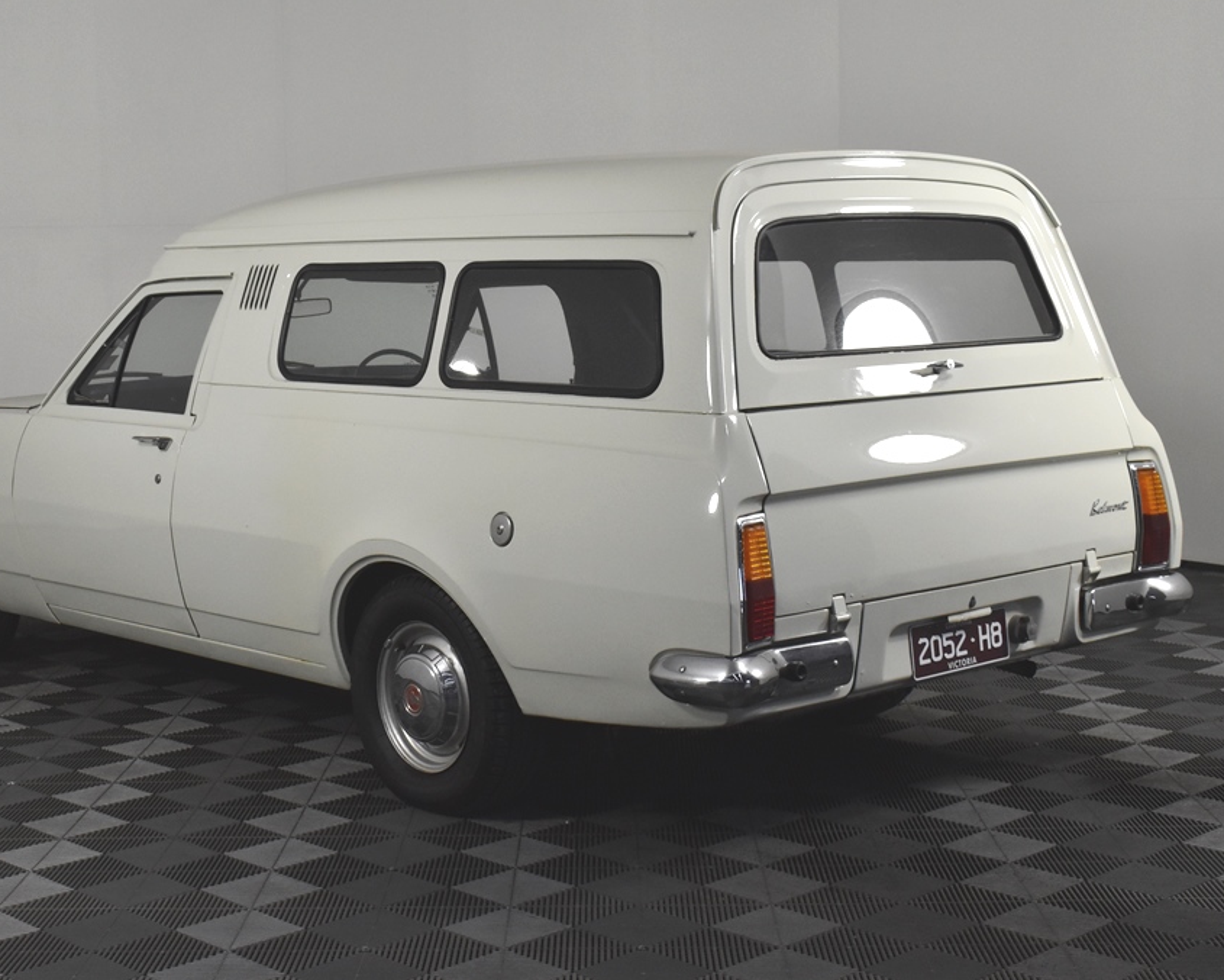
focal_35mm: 58
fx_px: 2101
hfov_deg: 32.4
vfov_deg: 26.2
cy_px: 494
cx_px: 516
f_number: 10
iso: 1600
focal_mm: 34
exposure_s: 1/400
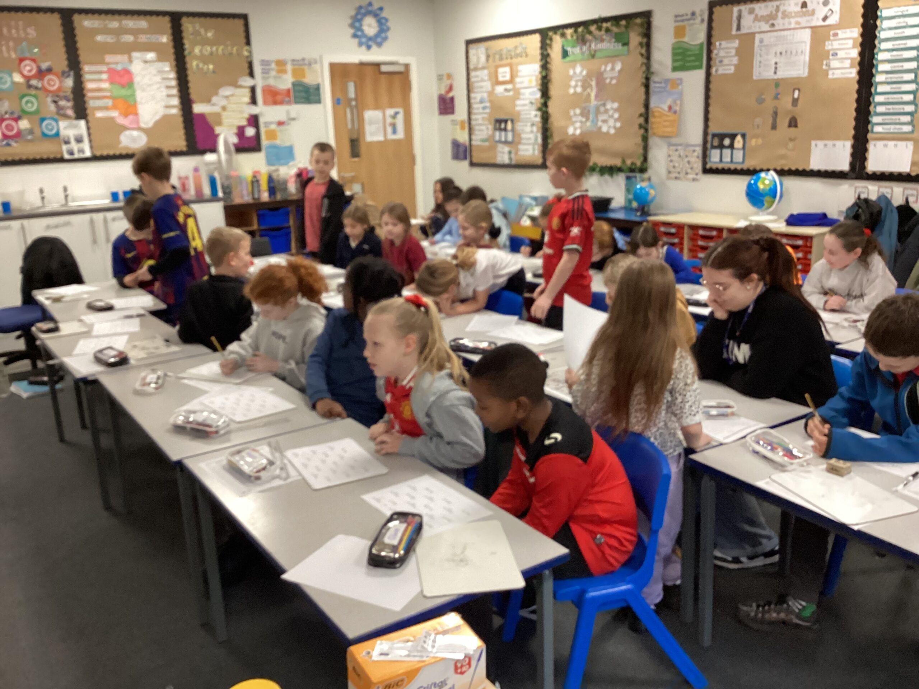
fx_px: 823
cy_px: 344
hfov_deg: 58.4
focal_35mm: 31
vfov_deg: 45.4
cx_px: 460
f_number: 2.4
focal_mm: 3.3
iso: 200
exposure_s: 1/60
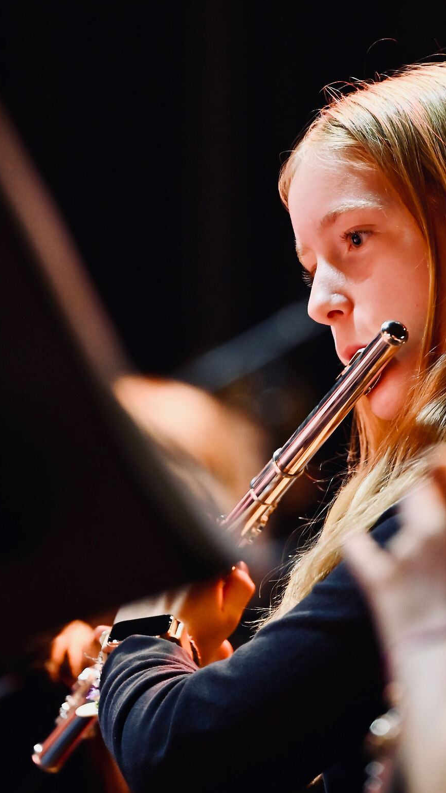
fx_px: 6138
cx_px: 297
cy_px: 267
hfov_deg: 4.2
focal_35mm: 292
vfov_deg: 7.4
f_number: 2.8
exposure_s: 1/60
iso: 1600
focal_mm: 180
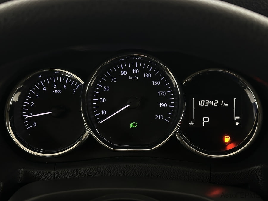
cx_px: 134
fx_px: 372
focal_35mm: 48
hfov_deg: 39.7
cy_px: 100
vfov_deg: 30.3
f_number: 1.78
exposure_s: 1/50
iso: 250
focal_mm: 6.86
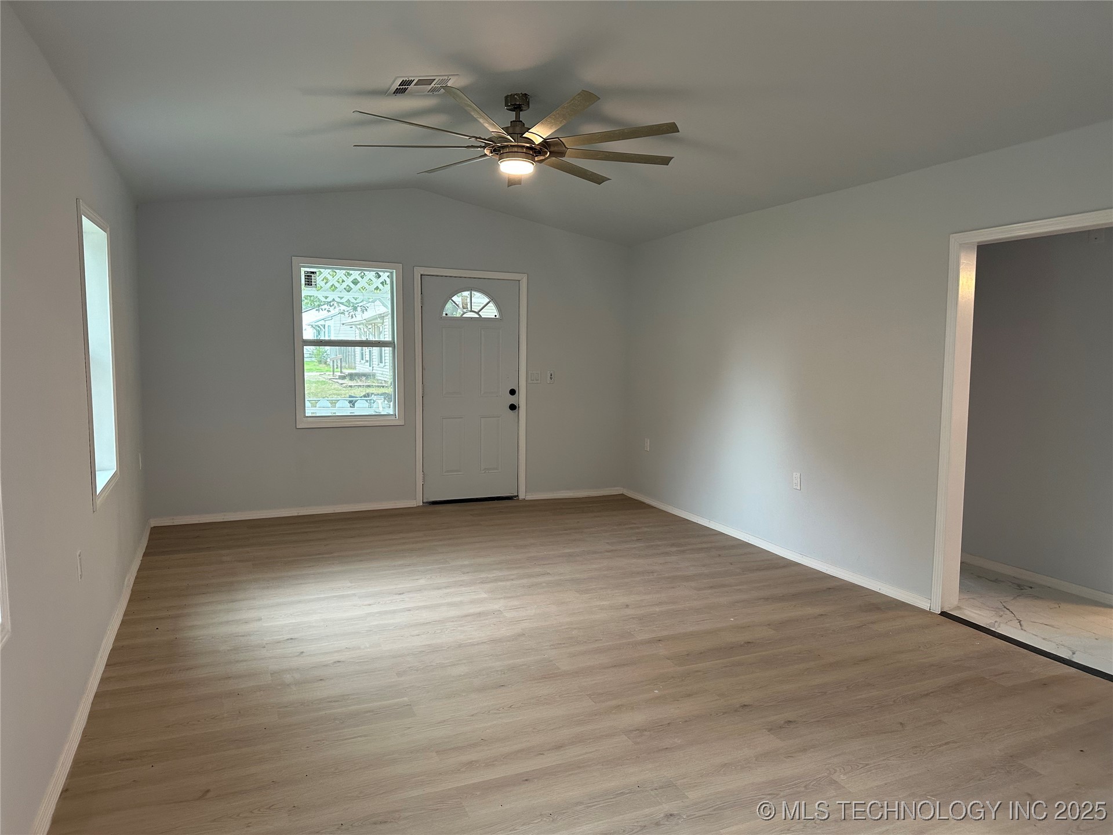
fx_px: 772
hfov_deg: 71.6
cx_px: 556
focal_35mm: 24
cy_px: 418
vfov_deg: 56.8
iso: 160
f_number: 1.78
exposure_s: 1/60
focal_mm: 6.86
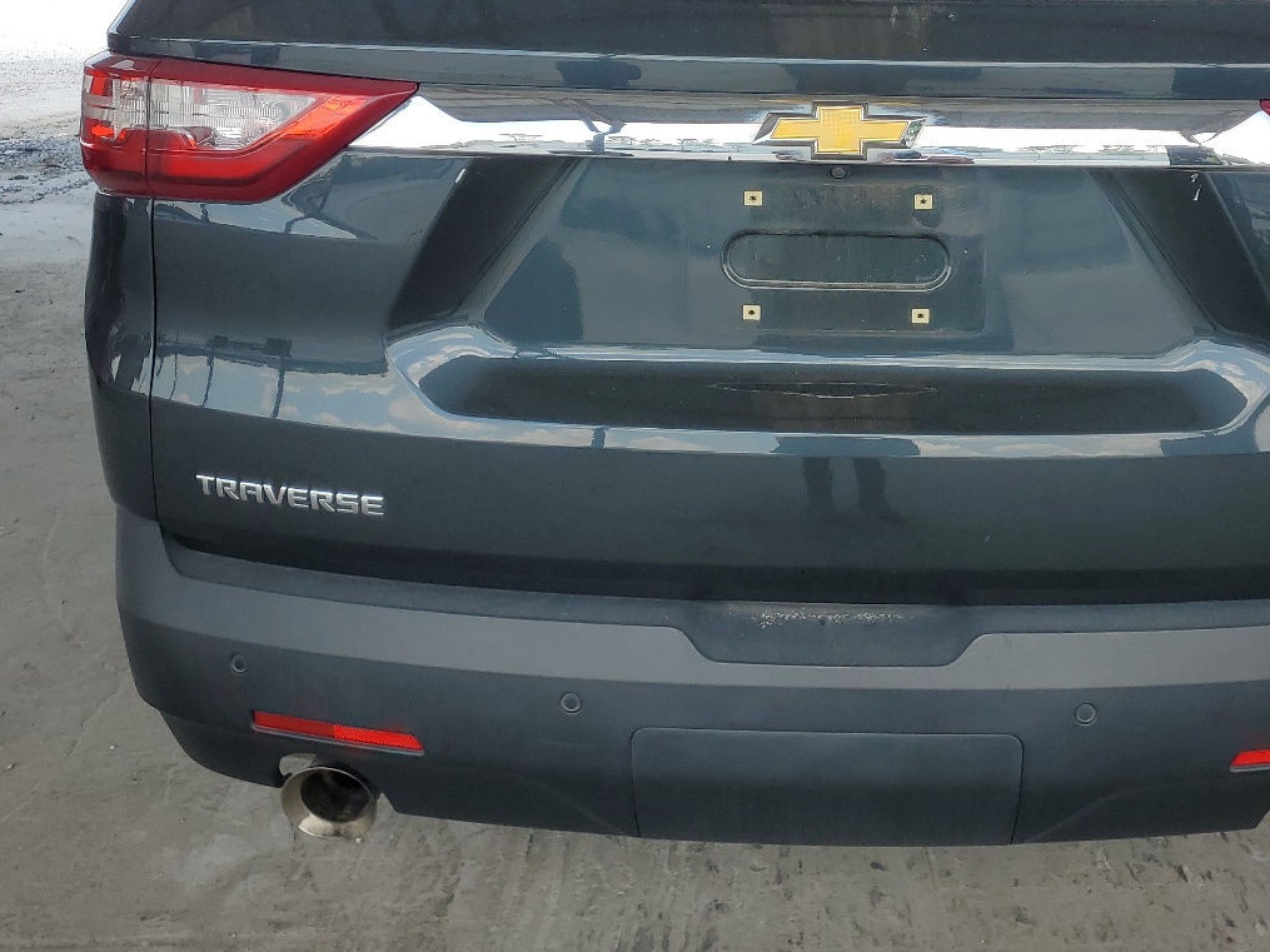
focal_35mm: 41
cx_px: 868
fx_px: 1504
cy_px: 218
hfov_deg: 45.0
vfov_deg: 34.3
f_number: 1.5
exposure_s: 1/833
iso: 50
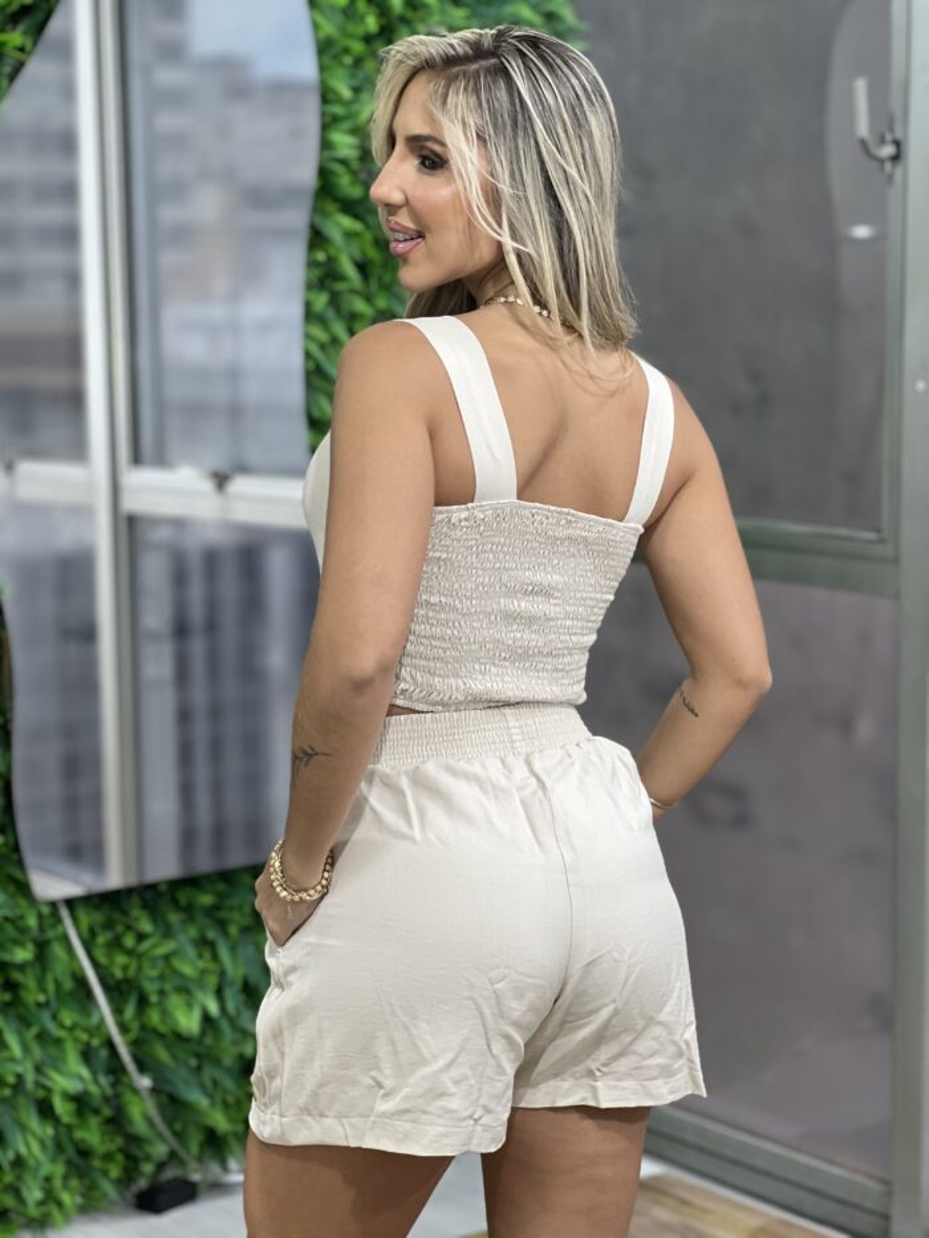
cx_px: 464
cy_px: 619
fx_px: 2755
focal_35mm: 77
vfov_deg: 25.3
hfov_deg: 19.1
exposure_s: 1/40
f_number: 2.8
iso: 160
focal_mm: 9
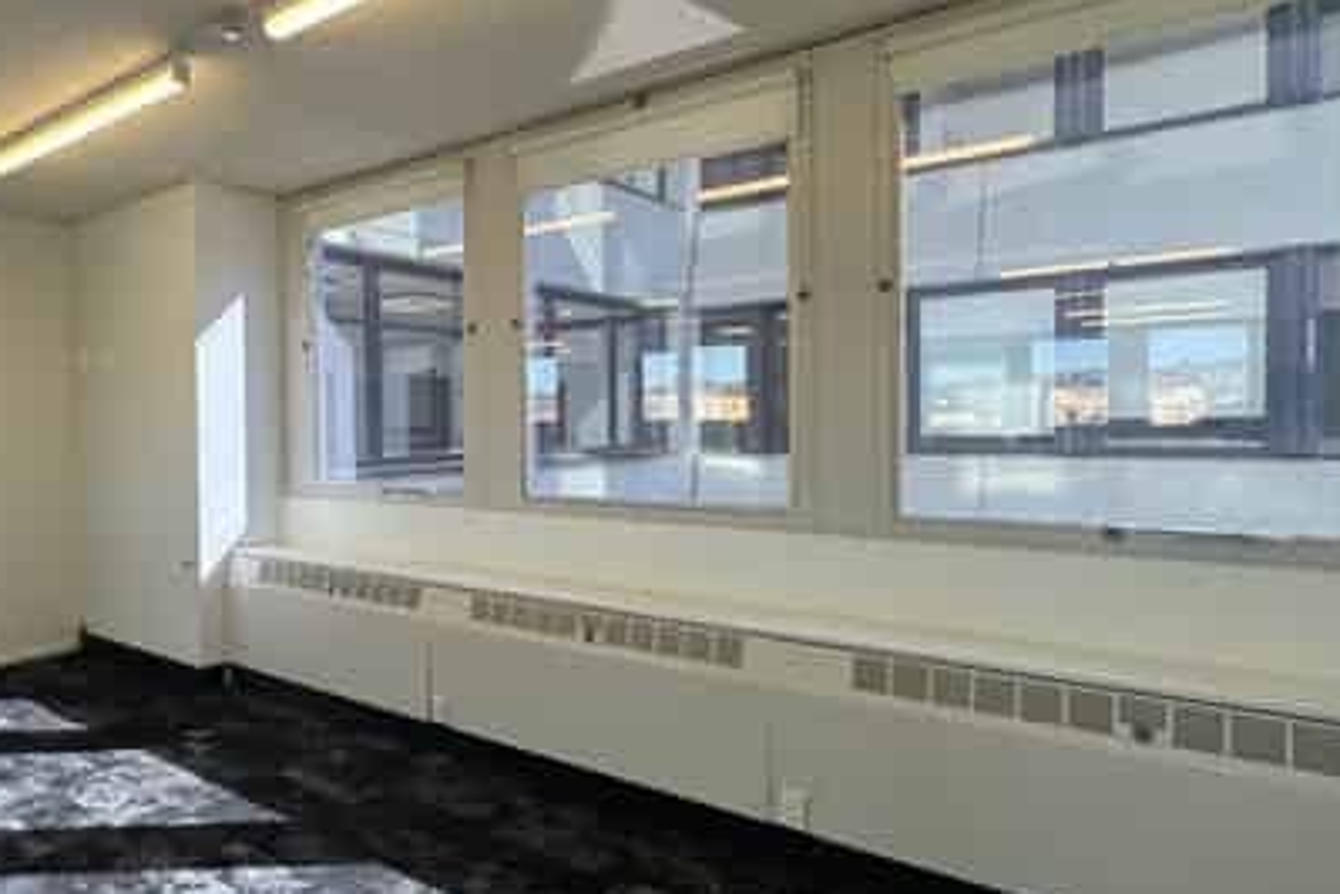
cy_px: 449
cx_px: 279
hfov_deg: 67.2
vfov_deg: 53.1
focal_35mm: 24
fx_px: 893
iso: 40
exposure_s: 1/119
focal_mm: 2.22
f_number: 2.2
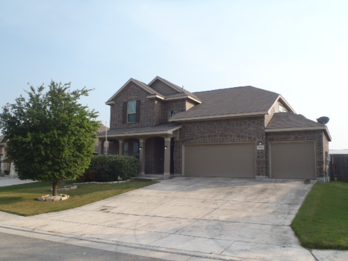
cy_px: 130
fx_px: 281
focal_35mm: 28
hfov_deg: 63.4
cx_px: 174
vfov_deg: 49.7
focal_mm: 5
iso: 80
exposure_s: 1/400
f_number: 3.9
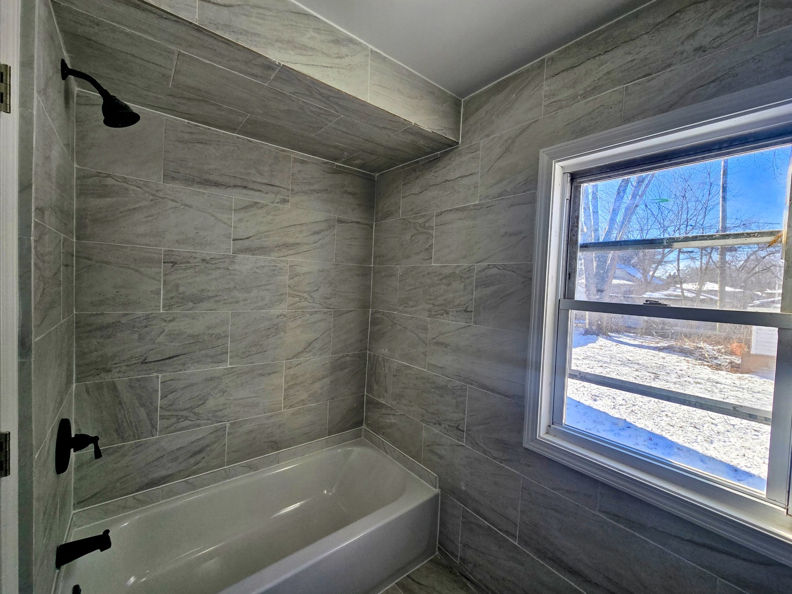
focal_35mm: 13
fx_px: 297
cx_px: 396
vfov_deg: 89.9
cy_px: 297
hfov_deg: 106.2
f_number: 2.2
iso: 50
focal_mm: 2.2
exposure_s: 1/212
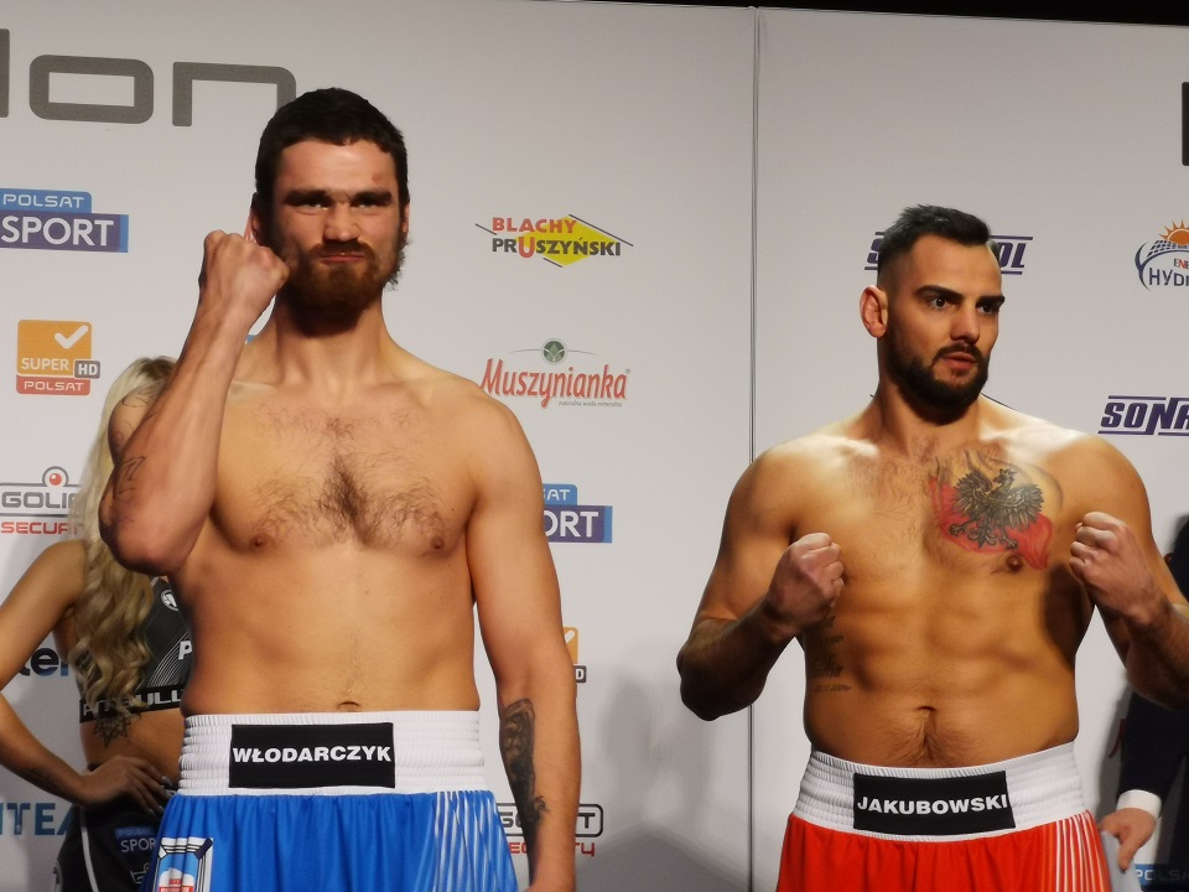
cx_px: 594
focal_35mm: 117
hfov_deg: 16.8
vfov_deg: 12.7
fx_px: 4019
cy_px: 446
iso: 160
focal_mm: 7.48
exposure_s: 1/33.3
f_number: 2.4
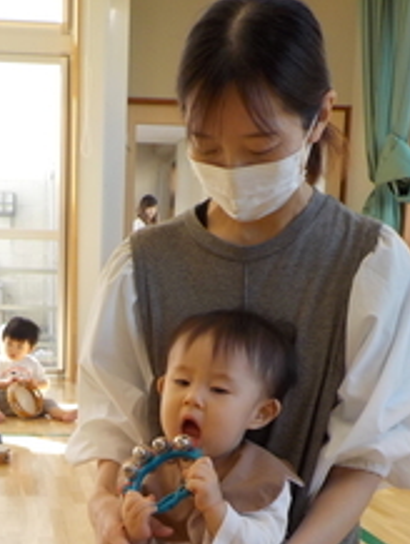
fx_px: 867
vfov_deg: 33.4
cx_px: 98
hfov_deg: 26.2
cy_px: 472
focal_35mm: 55
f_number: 3.3
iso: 125
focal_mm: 4.1
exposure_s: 1/100
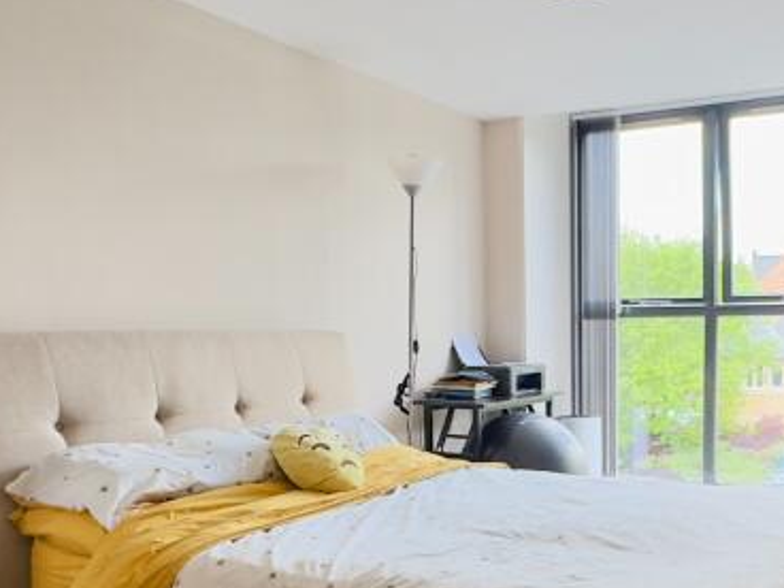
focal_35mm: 39
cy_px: 435
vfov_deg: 36.1
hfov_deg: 46.6
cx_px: 558
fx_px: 883
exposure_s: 1/100
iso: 125
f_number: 2.2
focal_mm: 2.22
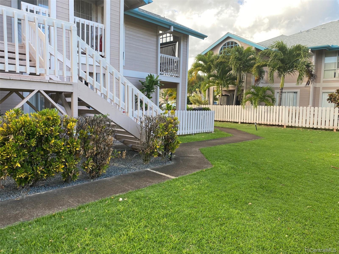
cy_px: 127
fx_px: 255
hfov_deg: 67.3
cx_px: 170
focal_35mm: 26
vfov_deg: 53.1
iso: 32
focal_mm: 4.25
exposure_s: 1/281
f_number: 1.8
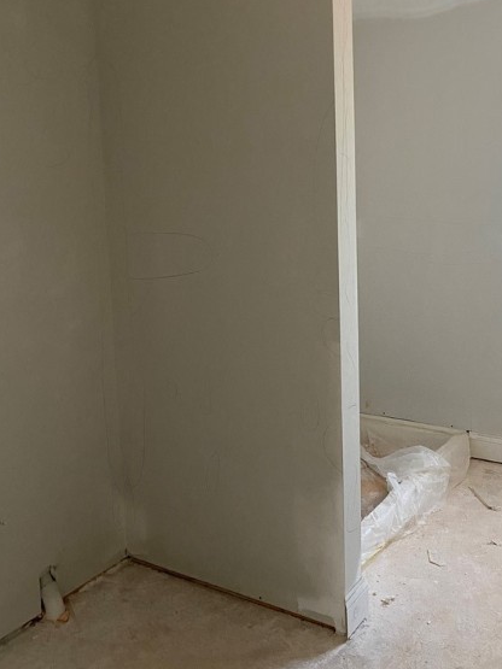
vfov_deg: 51.2
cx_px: 317
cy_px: 283
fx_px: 696
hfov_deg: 39.4
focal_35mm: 36
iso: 320
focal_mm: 4.25
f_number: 1.8
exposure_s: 1/60
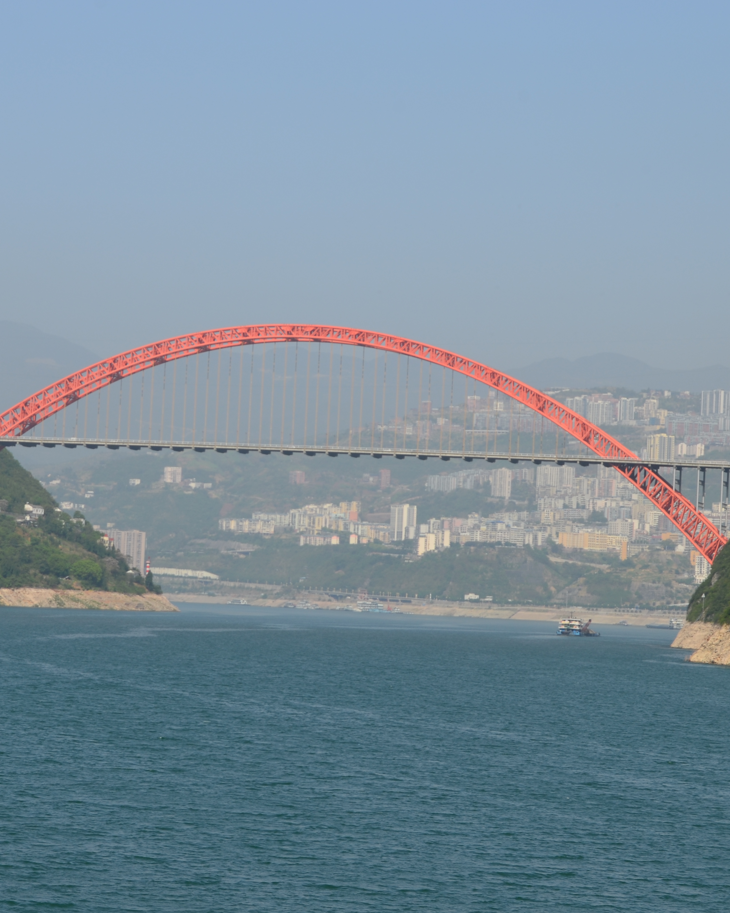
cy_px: 454
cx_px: 259
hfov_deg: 13.1
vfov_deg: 16.3
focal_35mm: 118
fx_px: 3179
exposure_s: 1/125
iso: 100
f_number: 11
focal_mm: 55
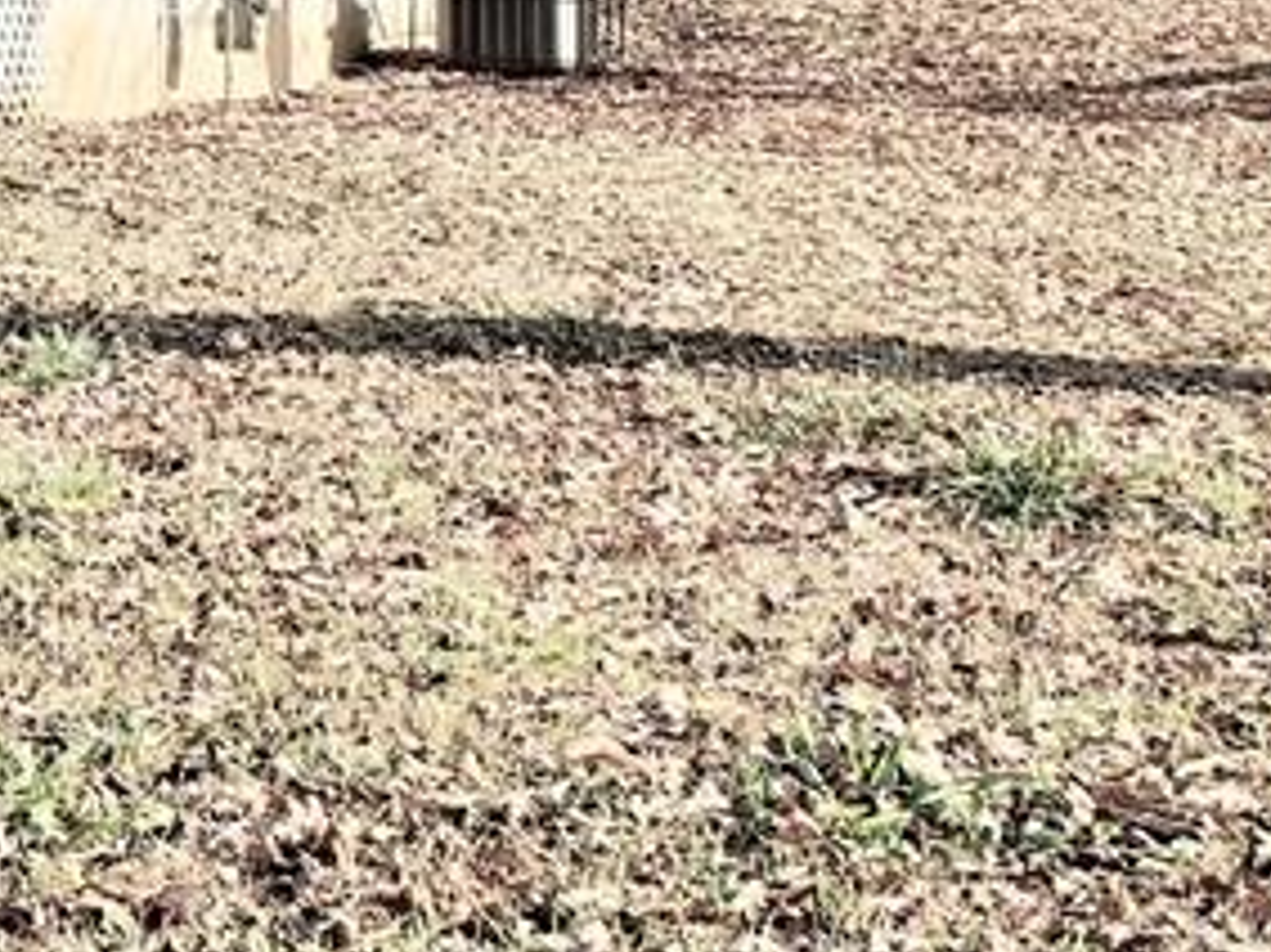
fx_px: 3450
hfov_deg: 17.9
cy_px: -171
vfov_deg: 15.2
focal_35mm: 94
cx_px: -817
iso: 50
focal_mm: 4.3
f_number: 2.4
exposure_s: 1/764
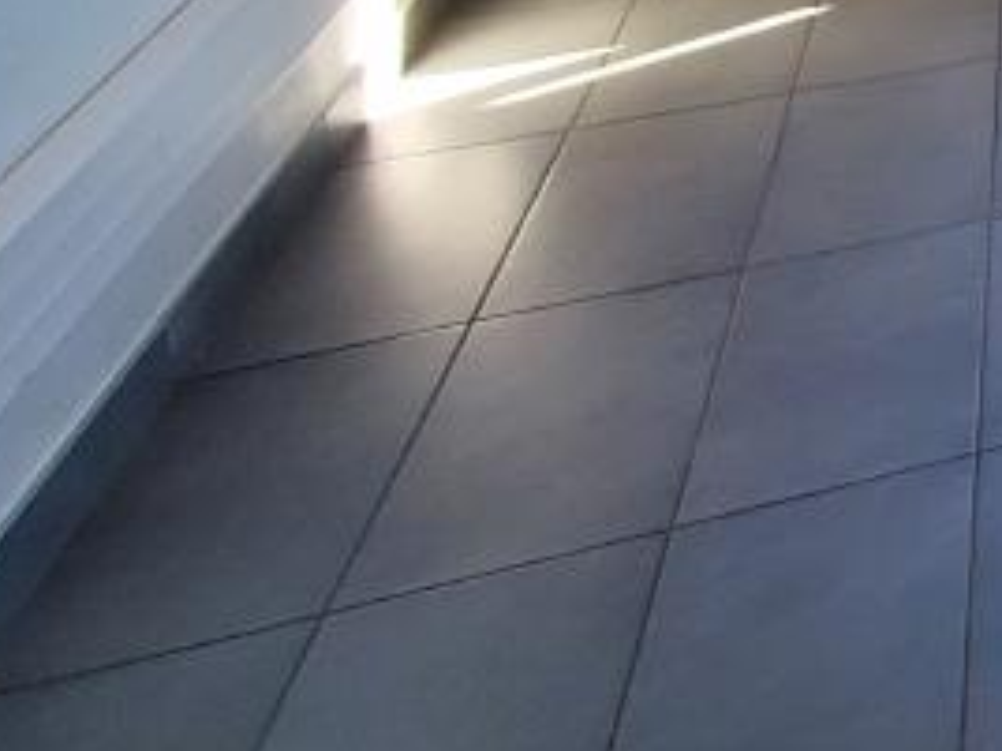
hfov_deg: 19.2
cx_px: 1982
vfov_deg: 20.3
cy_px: -377
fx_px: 1795
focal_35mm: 62
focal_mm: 1.8
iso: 64
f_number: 2.2
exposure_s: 1/59
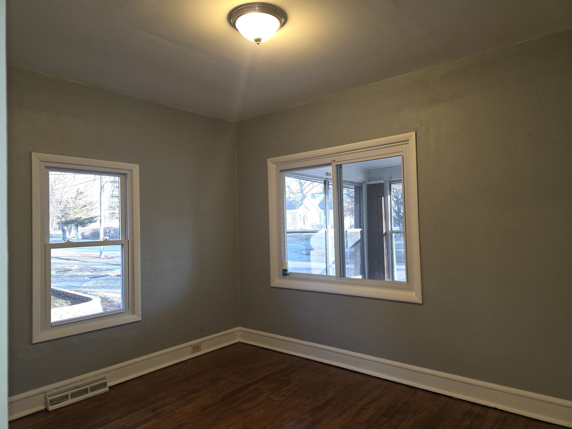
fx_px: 380
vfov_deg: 58.9
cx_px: 286
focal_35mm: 23
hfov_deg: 73.9
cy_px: 214
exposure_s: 1/60
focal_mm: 6.3
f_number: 1.7
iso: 64
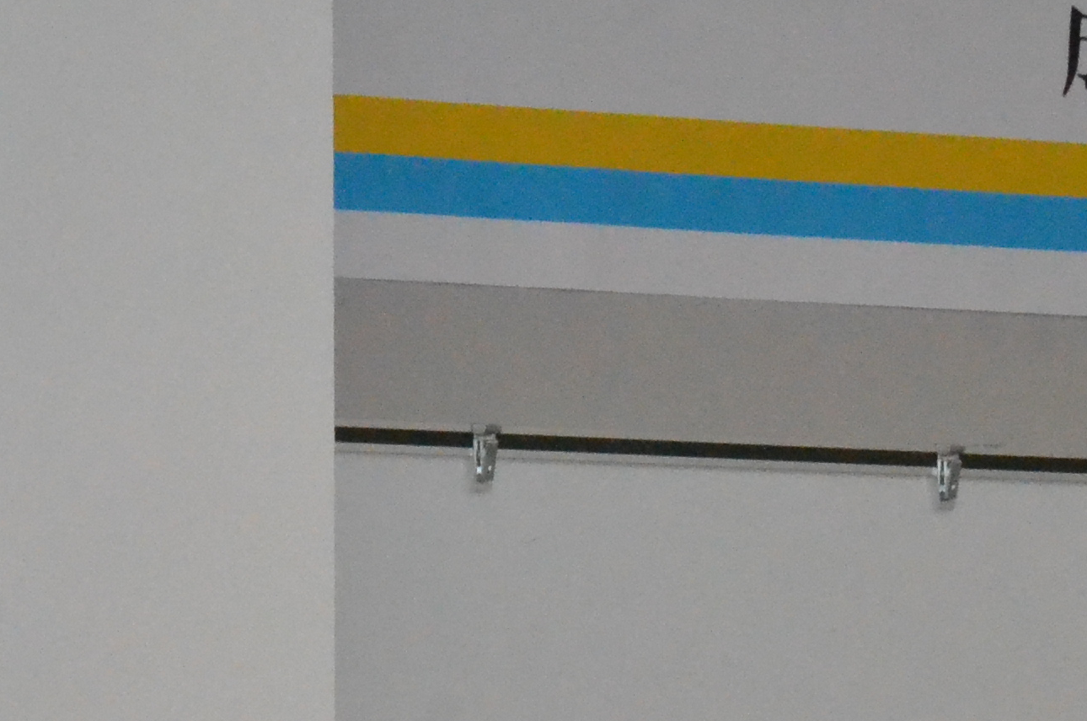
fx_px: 8288
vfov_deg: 5.0
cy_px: 862
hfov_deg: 7.5
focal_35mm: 275
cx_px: 219
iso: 6400
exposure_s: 1/250
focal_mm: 48
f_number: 16
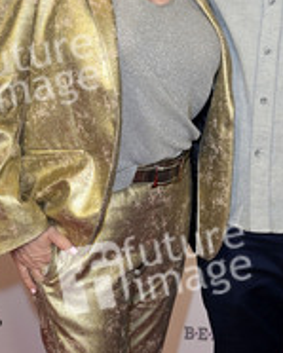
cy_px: -15
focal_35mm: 111
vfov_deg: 16.9
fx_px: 1161
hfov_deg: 13.8
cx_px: 209
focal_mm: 55
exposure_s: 1/160
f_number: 5.6
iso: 640
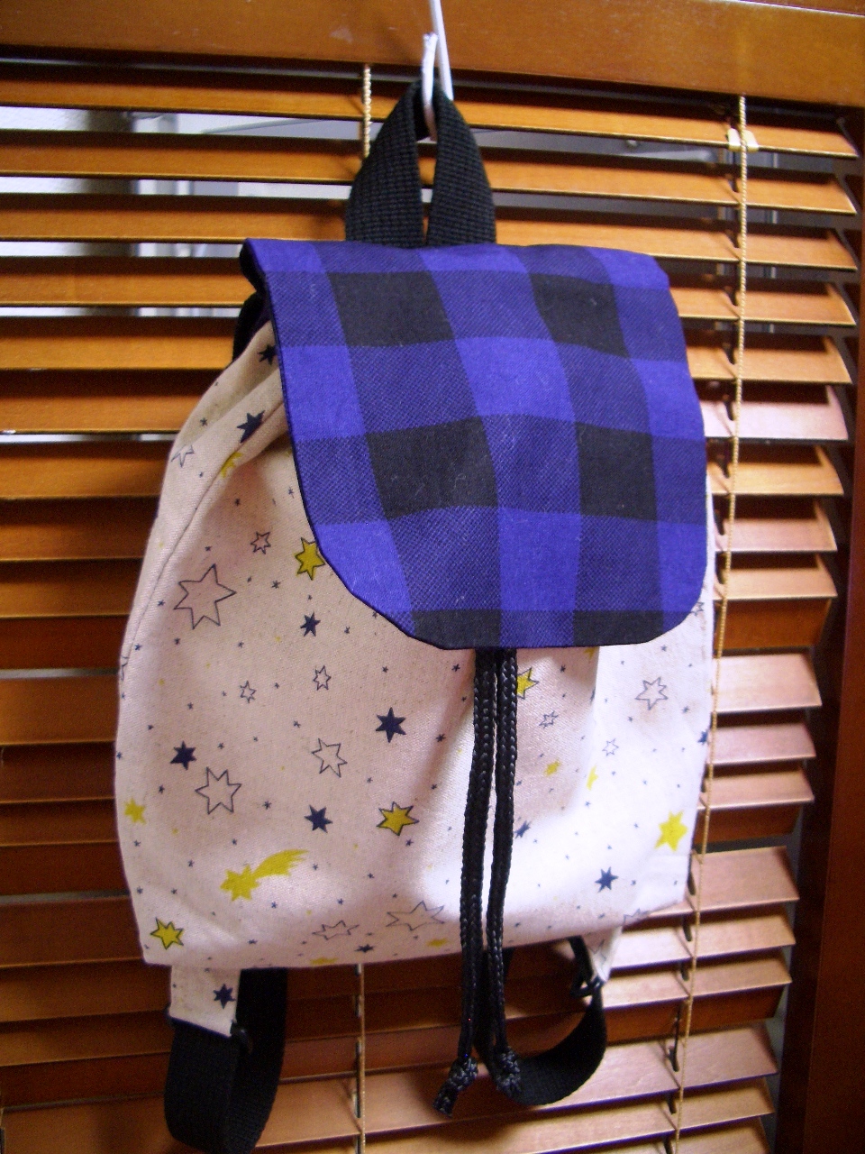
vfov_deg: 52.6
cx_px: 432
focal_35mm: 35
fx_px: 1166
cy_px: 577
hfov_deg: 40.7
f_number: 2.6
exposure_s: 1/8
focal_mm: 5.8
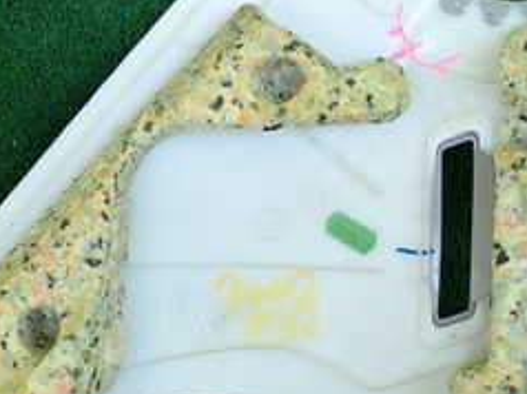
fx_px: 1688
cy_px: 210
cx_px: 252
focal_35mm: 111
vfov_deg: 13.3
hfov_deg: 17.7
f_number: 2.9
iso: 160
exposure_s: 1/125
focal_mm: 7.84
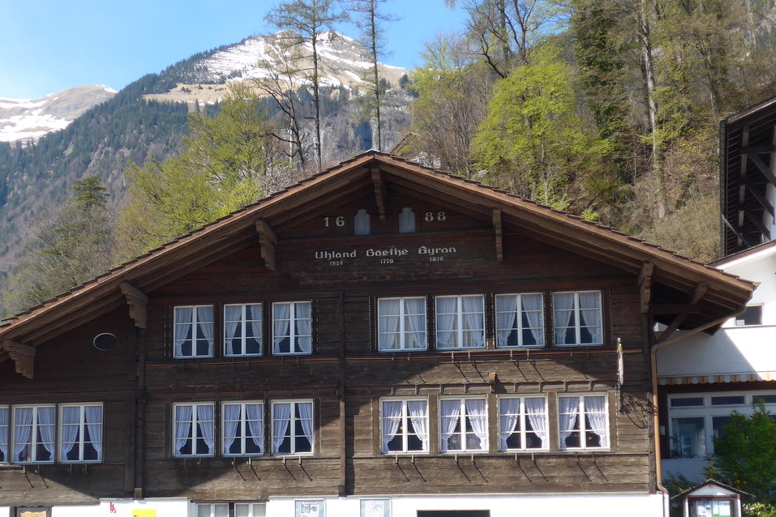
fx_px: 1293
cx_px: 313
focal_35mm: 60
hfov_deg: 33.3
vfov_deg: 22.6
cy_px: 330
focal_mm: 9.5
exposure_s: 1/800
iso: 80
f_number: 3
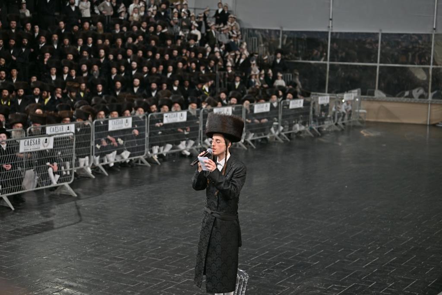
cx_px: 221
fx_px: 860
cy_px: 148
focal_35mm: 70
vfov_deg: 19.5
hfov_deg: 28.8
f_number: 2.8
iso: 125
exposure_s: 1/125
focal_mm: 70
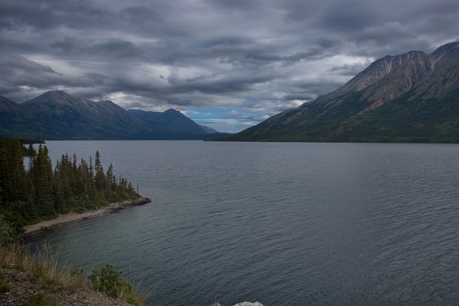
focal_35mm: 31
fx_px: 395
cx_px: 296
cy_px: 149
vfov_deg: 42.3
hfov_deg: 59.3
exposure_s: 1/320
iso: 100
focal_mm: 24
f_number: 9
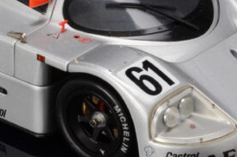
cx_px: 19
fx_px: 2294
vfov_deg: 3.9
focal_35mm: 349
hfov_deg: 5.9
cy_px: -22
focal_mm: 62
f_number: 20
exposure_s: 1/13
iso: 640
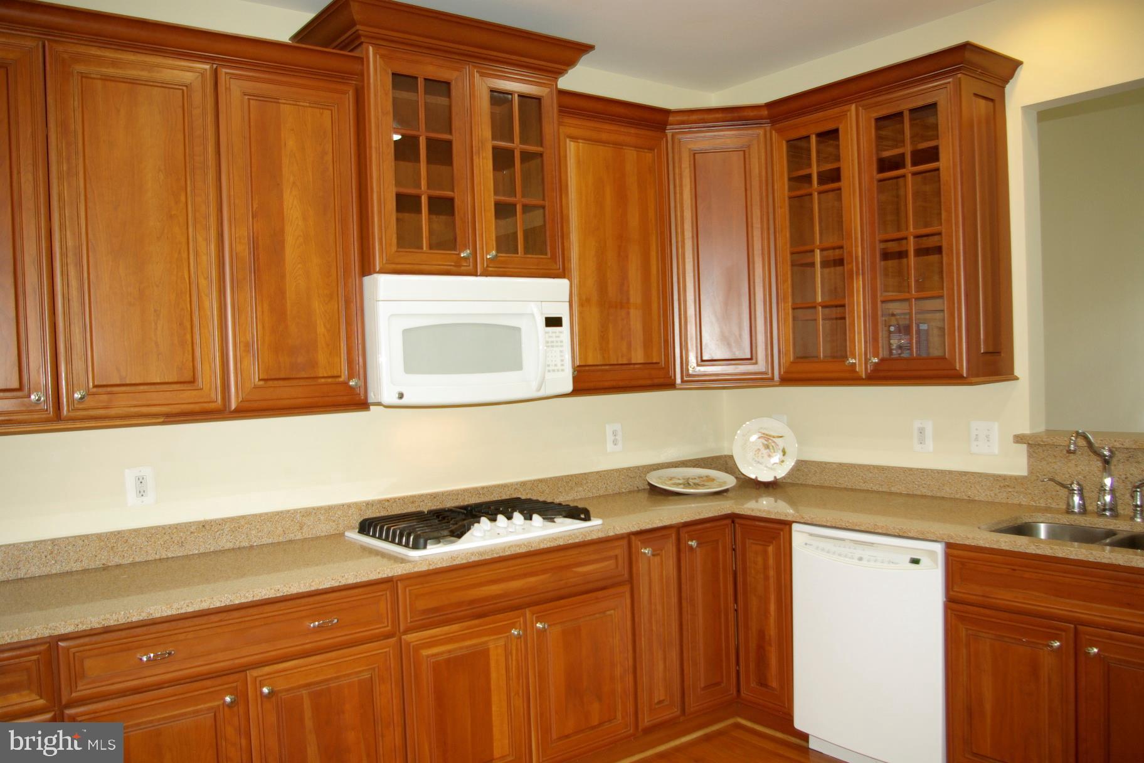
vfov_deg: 43.6
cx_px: 572
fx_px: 953
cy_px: 382
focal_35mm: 30
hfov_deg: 61.9
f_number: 4
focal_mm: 20
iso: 200
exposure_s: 1/30
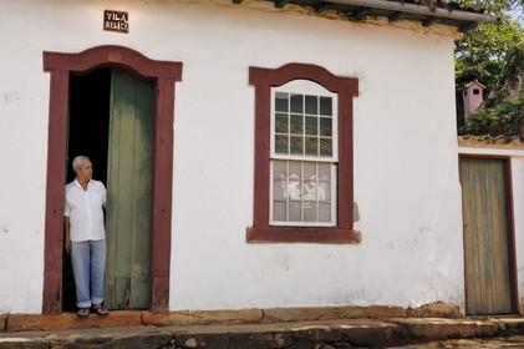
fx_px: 676
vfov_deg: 28.9
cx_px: 262
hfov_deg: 42.4
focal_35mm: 46
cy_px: 174
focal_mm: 31
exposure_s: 1/125
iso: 100
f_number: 9.5
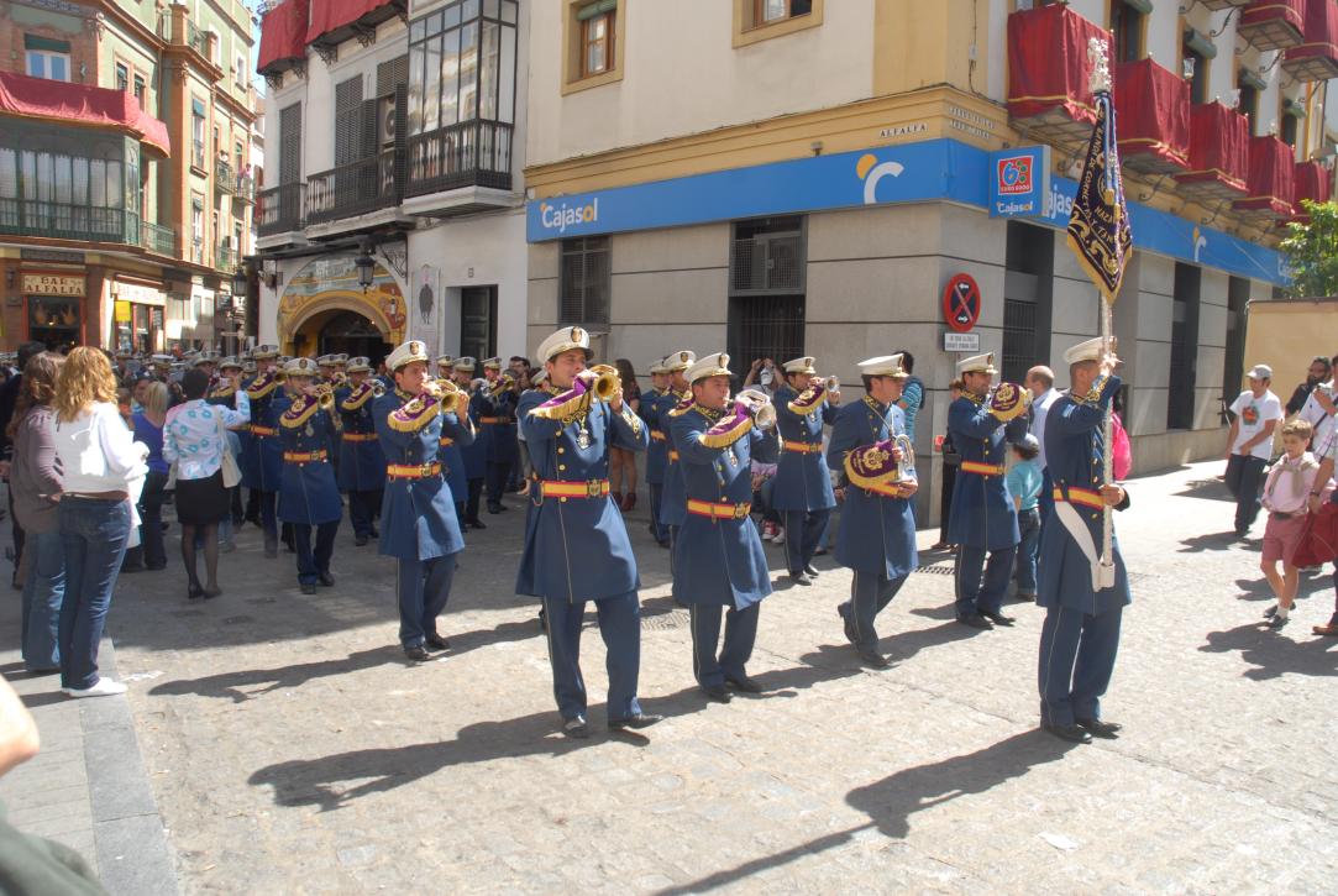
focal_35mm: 27
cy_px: 448
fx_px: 1005
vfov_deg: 48.1
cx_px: 669
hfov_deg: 67.3
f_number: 7.1
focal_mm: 18
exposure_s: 1/60
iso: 100
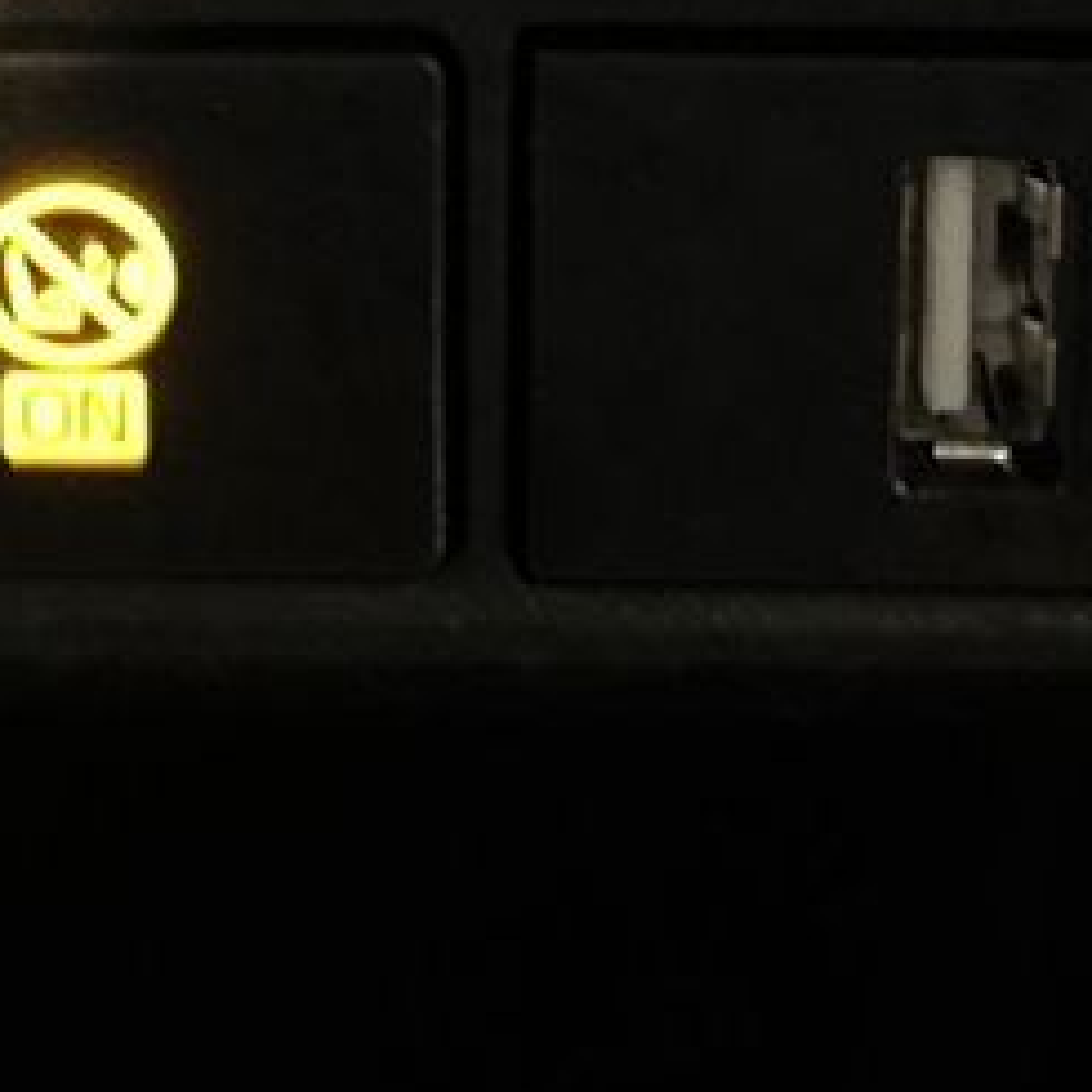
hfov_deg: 10.8
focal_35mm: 160
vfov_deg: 10.1
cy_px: -1092
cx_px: -62
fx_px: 5710
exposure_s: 1/22
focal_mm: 5.7
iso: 1000
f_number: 1.5
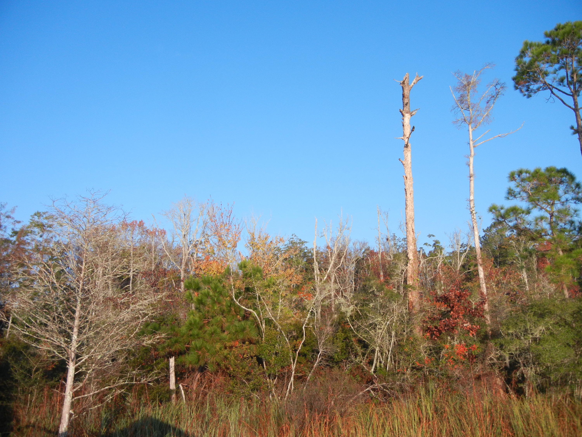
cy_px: 218
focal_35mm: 30
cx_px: 291
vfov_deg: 46.8
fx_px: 504
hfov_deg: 60.0
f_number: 7
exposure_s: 1/270
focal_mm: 5.4
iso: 200
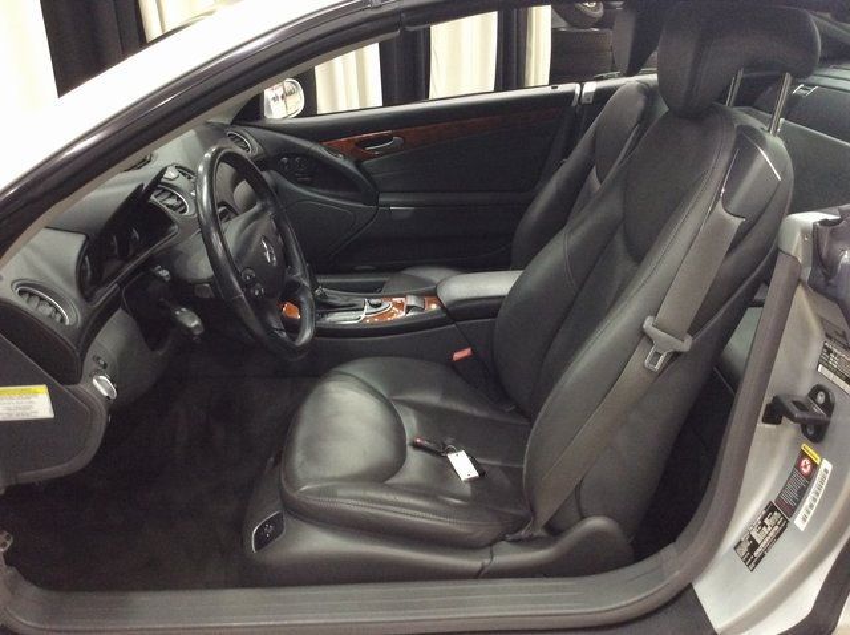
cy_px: 318
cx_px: 425
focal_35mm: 32
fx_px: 785
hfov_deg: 56.9
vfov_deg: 44.1
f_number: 2.4
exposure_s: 1/24
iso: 125
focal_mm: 3.3
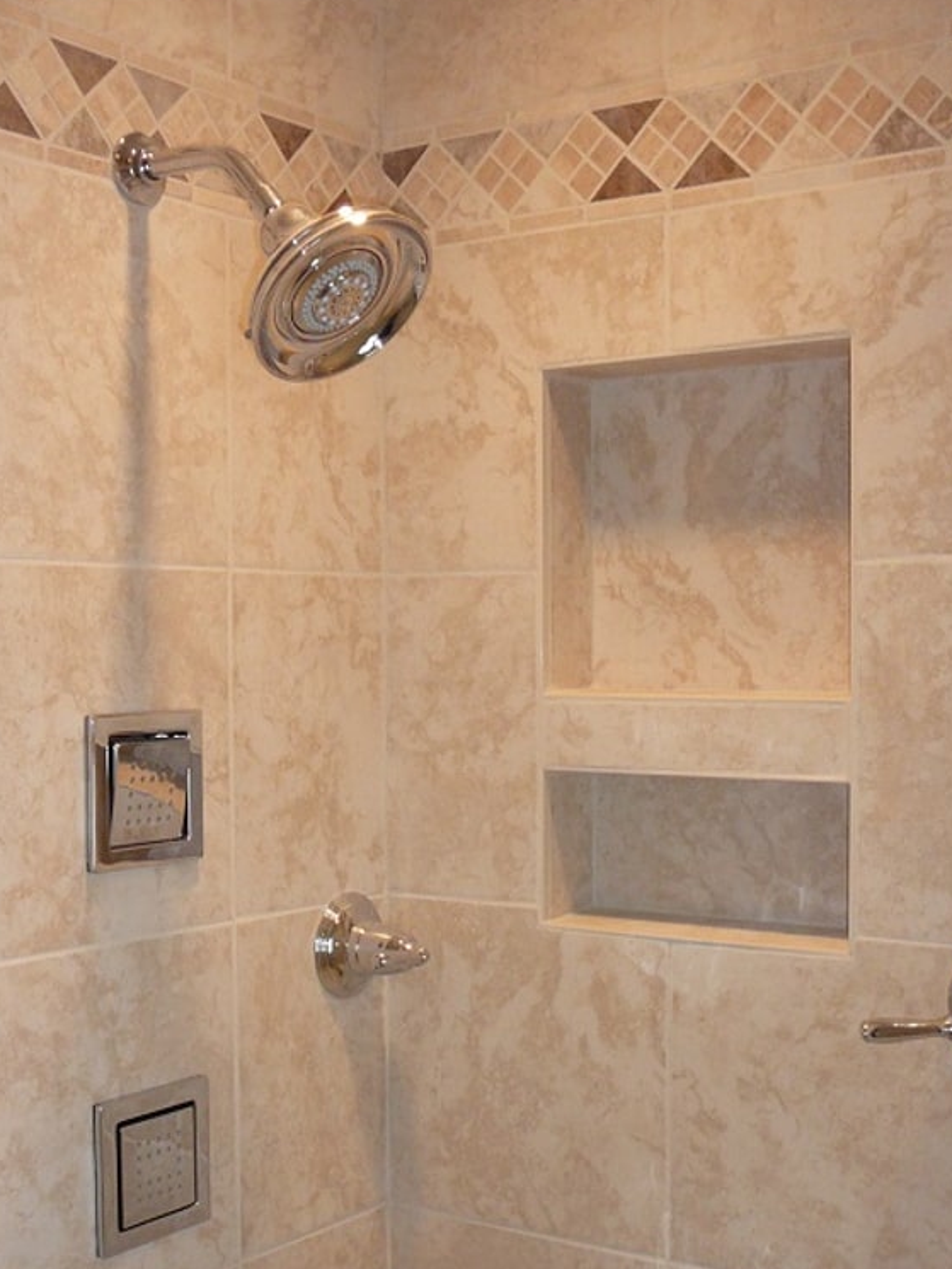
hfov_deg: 30.8
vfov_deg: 40.3
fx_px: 1723
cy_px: 744
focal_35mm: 47
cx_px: 385
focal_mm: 5.2
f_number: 2.8
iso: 200
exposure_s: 1/30
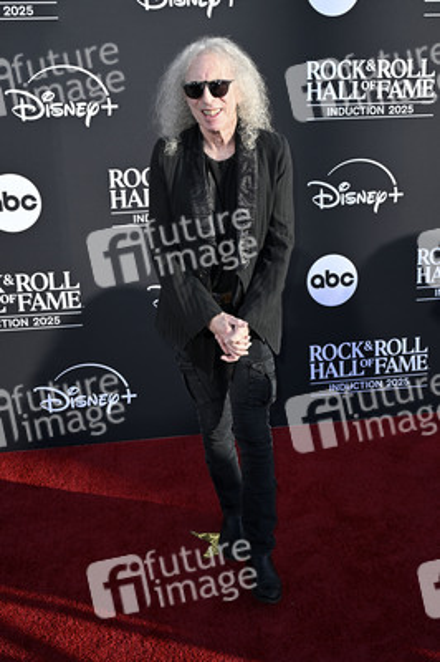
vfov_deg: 51.9
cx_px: 220
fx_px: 679
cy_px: 331
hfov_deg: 35.9
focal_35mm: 37
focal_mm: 37
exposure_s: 1/320
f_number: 8
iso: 250
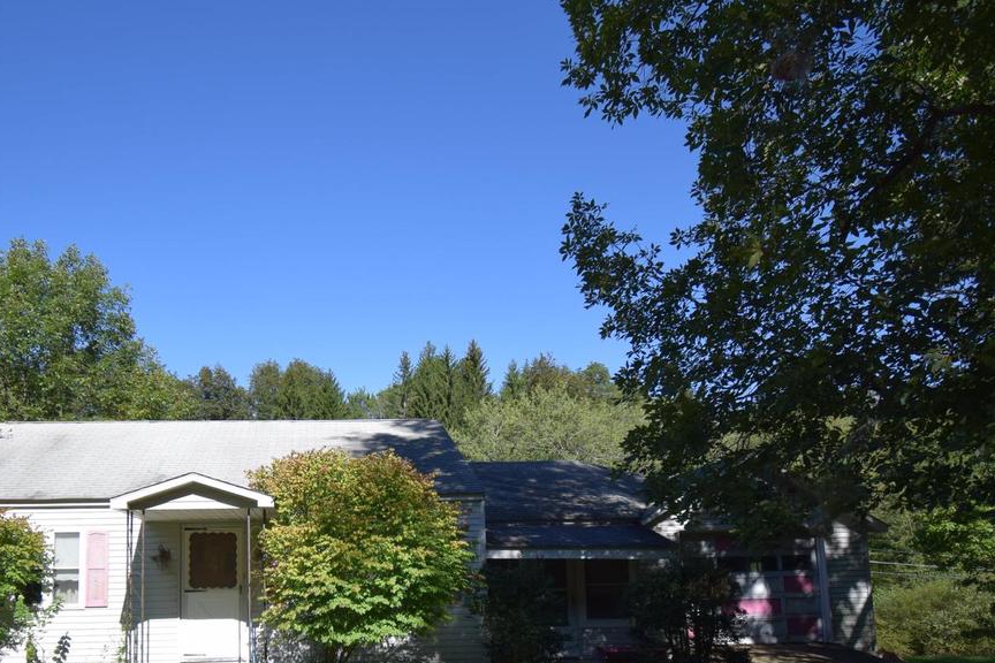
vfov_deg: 48.8
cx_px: 352
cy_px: 515
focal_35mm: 25
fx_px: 691
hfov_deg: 69.9
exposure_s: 1/800
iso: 200
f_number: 4.5
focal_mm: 10
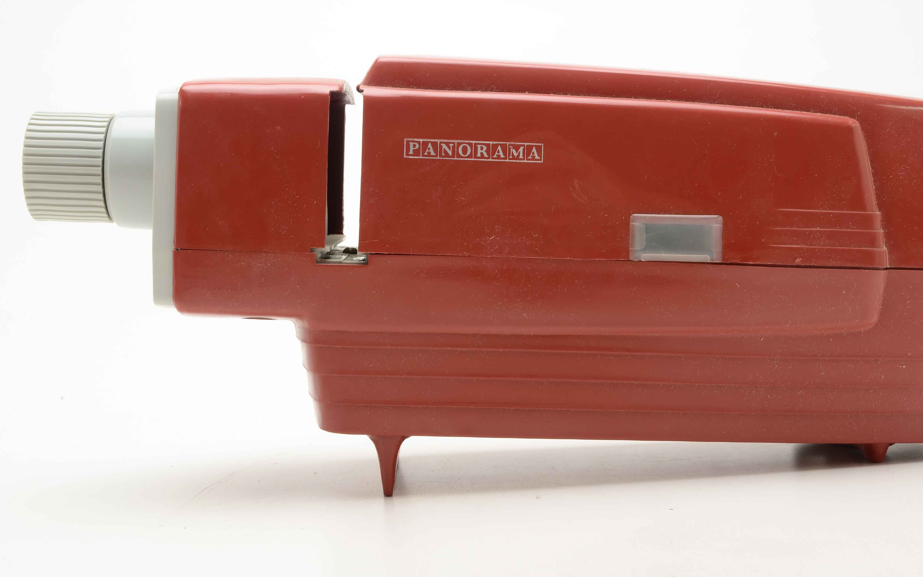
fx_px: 1484
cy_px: 288
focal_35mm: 59
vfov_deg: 22.0
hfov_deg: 34.5
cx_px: 503
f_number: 20
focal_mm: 34
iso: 100
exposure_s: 1/160
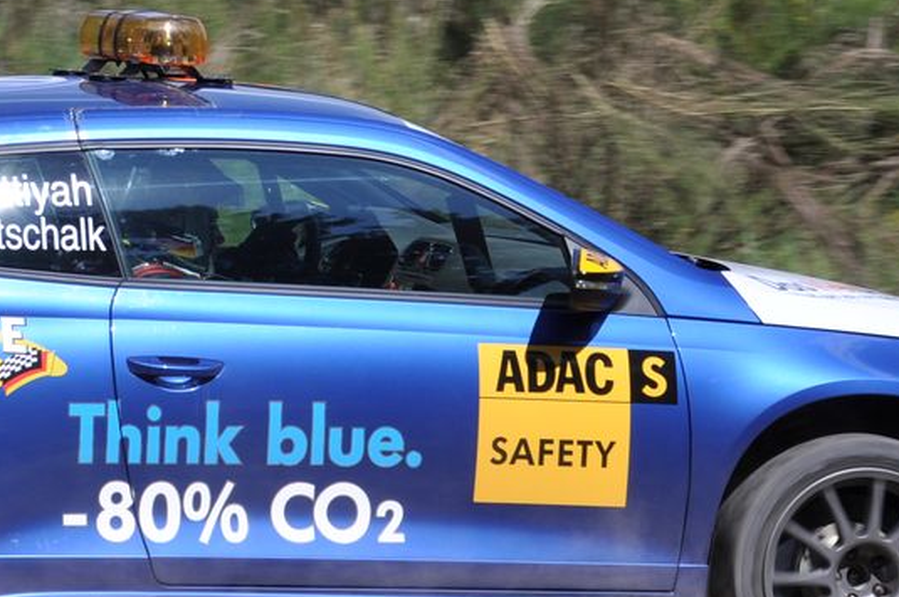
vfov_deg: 4.4
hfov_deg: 6.5
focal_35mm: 314
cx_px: -207
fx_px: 7829
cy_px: 32
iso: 200
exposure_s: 1/800
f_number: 7.1
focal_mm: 70
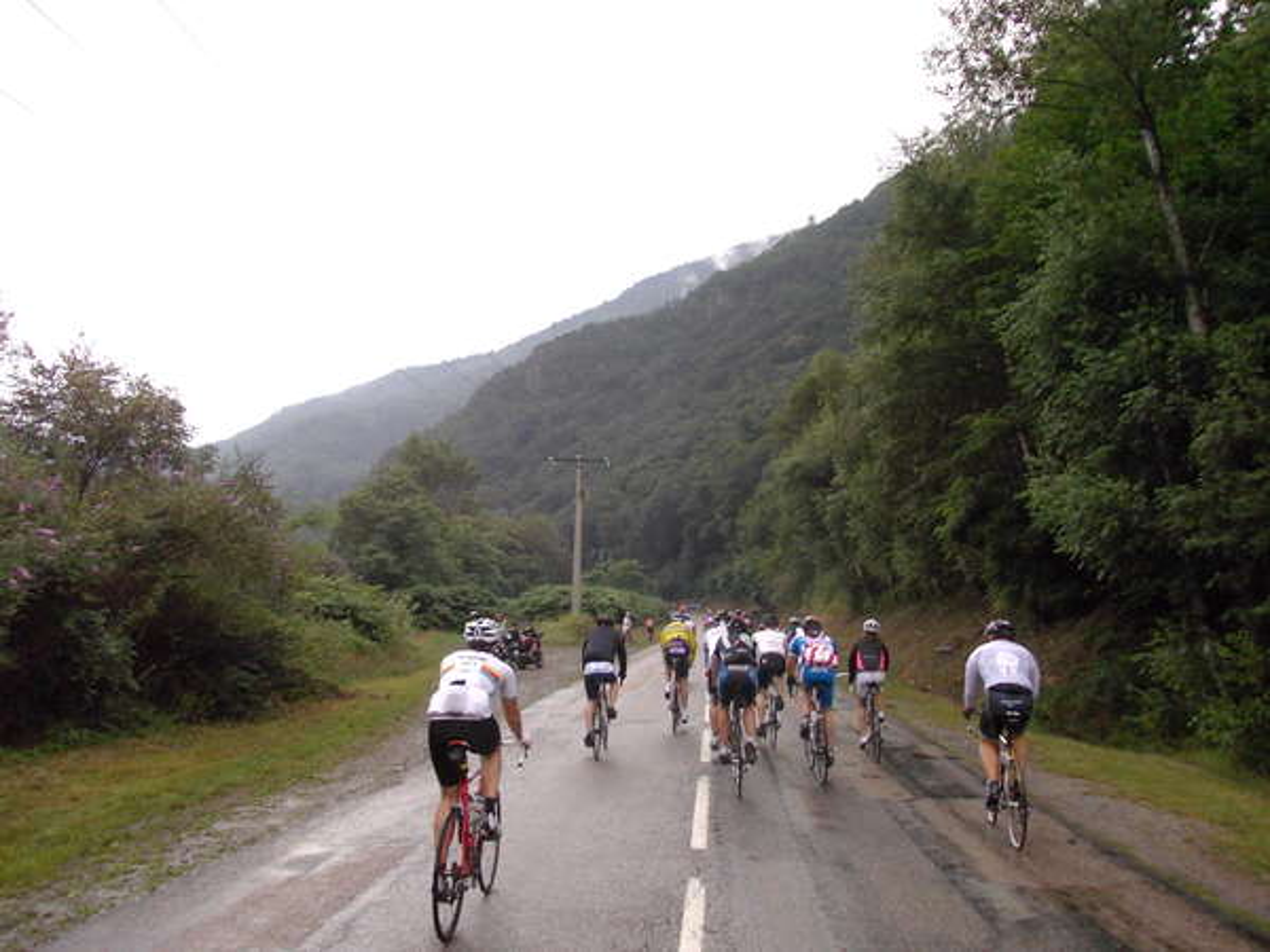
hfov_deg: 63.4
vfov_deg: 49.7
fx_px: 1027
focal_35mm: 28
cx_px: 635
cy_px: 476
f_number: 2.7
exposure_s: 1/250
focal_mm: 4
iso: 80
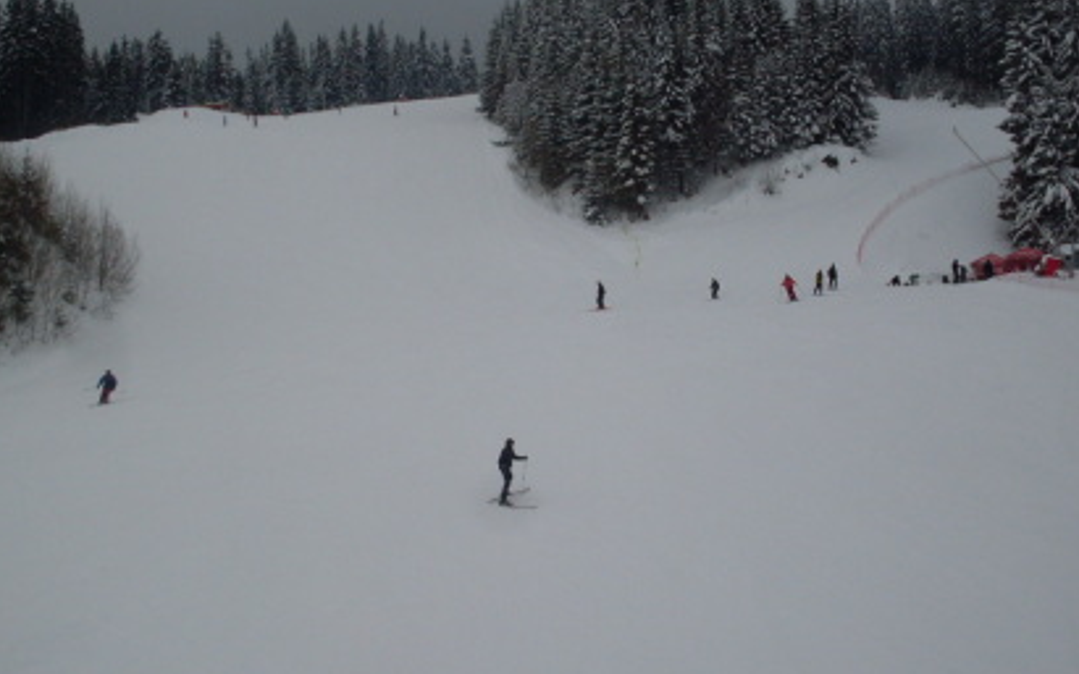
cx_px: 517
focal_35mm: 47
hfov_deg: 42.6
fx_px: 1382
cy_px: 315
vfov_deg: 27.4
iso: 80
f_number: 8.4
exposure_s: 1/180
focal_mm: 6.3
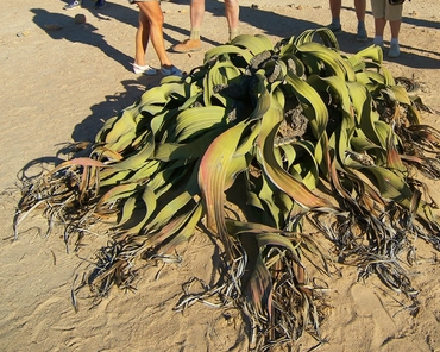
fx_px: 495
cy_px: 98
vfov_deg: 38.4
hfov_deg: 46.6
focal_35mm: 38
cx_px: 316
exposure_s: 1/1000
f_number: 2.8
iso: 50
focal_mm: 5
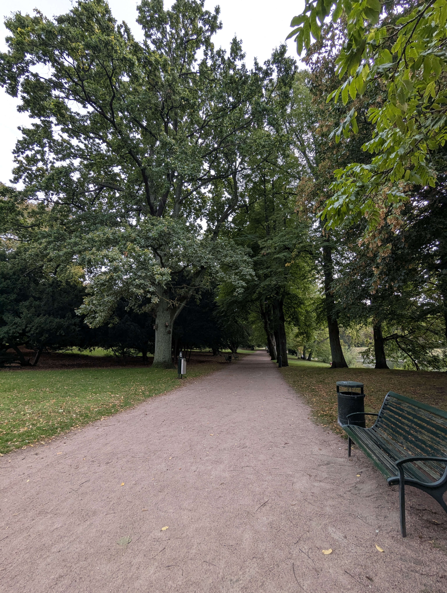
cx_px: 224
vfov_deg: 94.4
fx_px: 275
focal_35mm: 16
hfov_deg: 78.2
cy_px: 296
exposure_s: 1/346
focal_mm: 2.35
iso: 46
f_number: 2.2
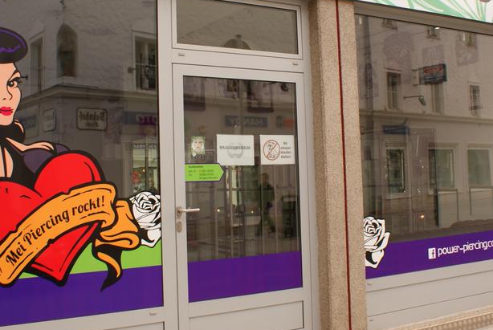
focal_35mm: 45
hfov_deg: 43.6
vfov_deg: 29.8
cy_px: 115
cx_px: 244
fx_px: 617
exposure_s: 1/60
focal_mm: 18
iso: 100
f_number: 8
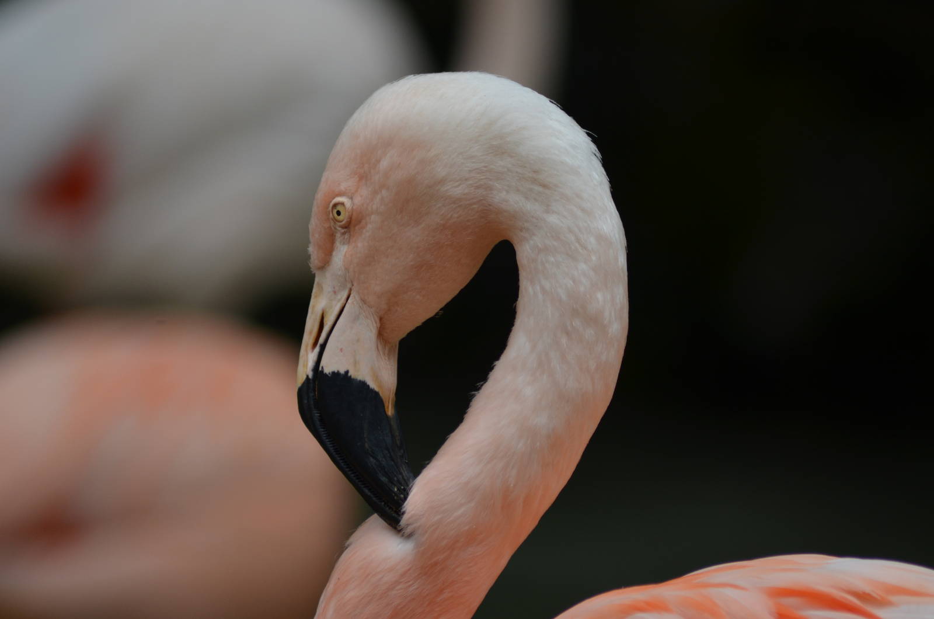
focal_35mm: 450
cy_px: 310
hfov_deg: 4.6
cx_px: 467
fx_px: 11652
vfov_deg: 3.0
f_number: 5.6
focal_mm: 300
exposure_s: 1/2000
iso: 400
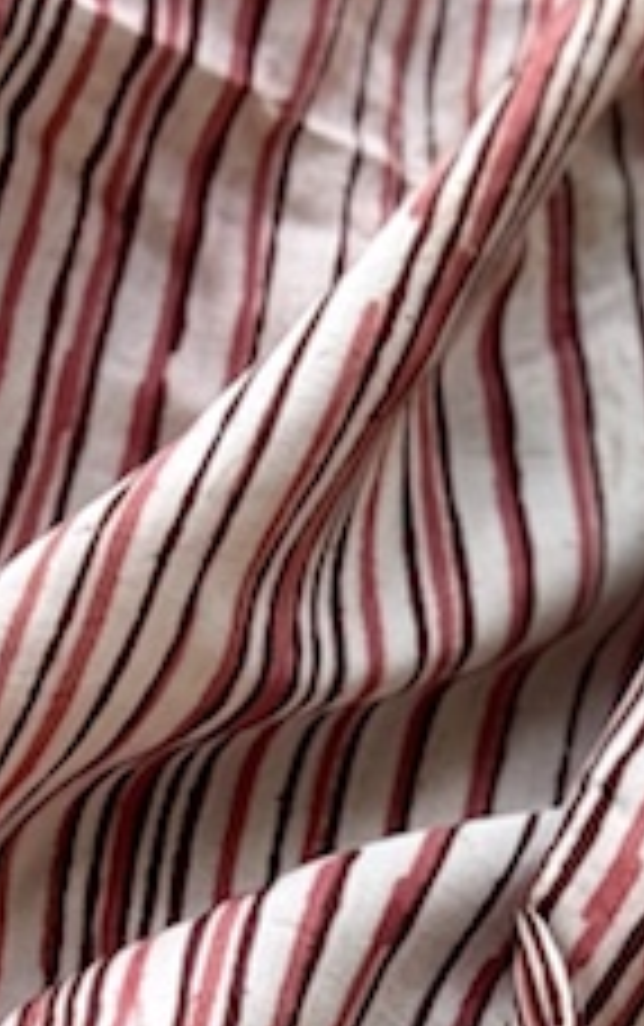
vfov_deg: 9.0
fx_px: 6218
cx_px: 687
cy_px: 1962
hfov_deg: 5.9
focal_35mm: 222
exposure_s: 1/383
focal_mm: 6.76
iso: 64
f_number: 1.78
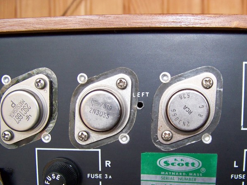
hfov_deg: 39.4
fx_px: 343
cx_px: 155
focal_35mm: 48
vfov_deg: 30.1
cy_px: 116
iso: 200
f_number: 2.8
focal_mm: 5.85
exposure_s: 1/30
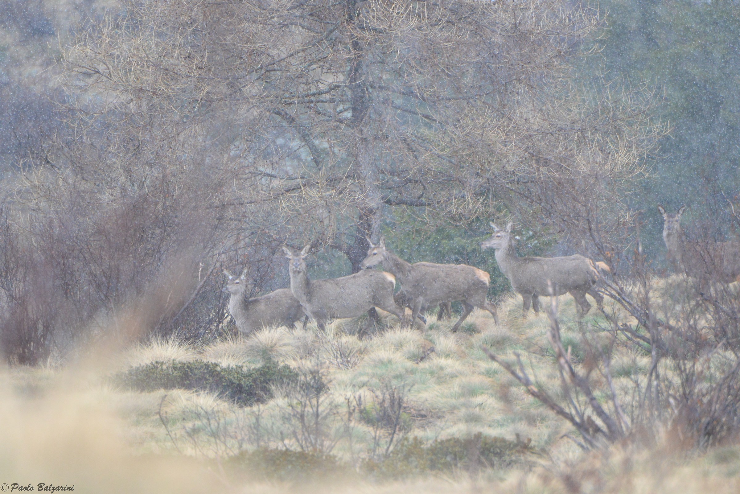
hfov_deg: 3.7
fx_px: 11309
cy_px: 247
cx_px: 370
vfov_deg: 2.5
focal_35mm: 550
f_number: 8
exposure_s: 1/640
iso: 6400
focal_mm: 550
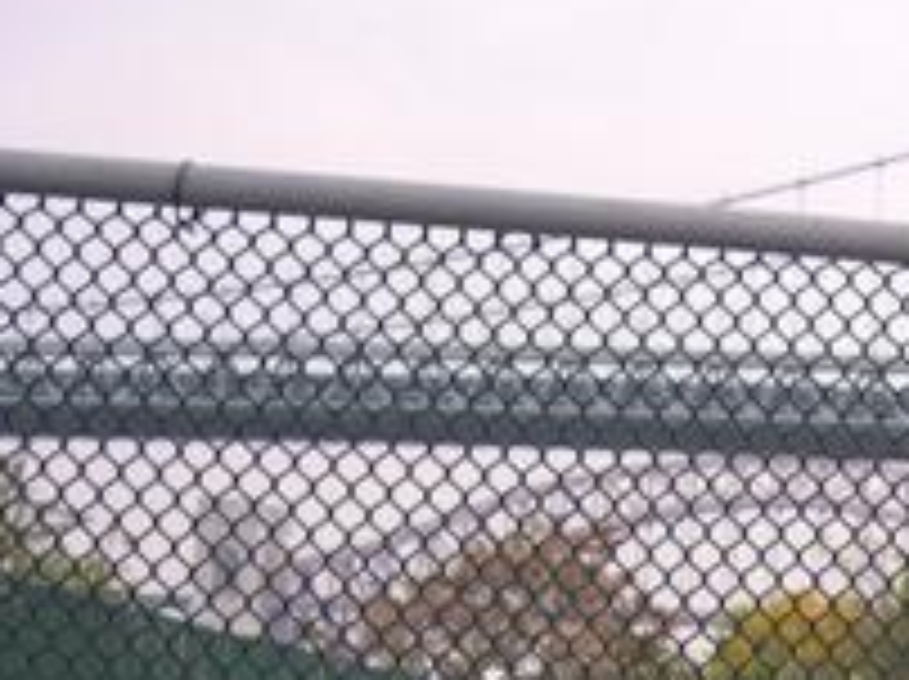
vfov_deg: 13.2
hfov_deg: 17.1
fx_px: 2806
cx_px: 1238
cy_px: 932
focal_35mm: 107
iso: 100
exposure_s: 1/545
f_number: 2.8
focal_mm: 8
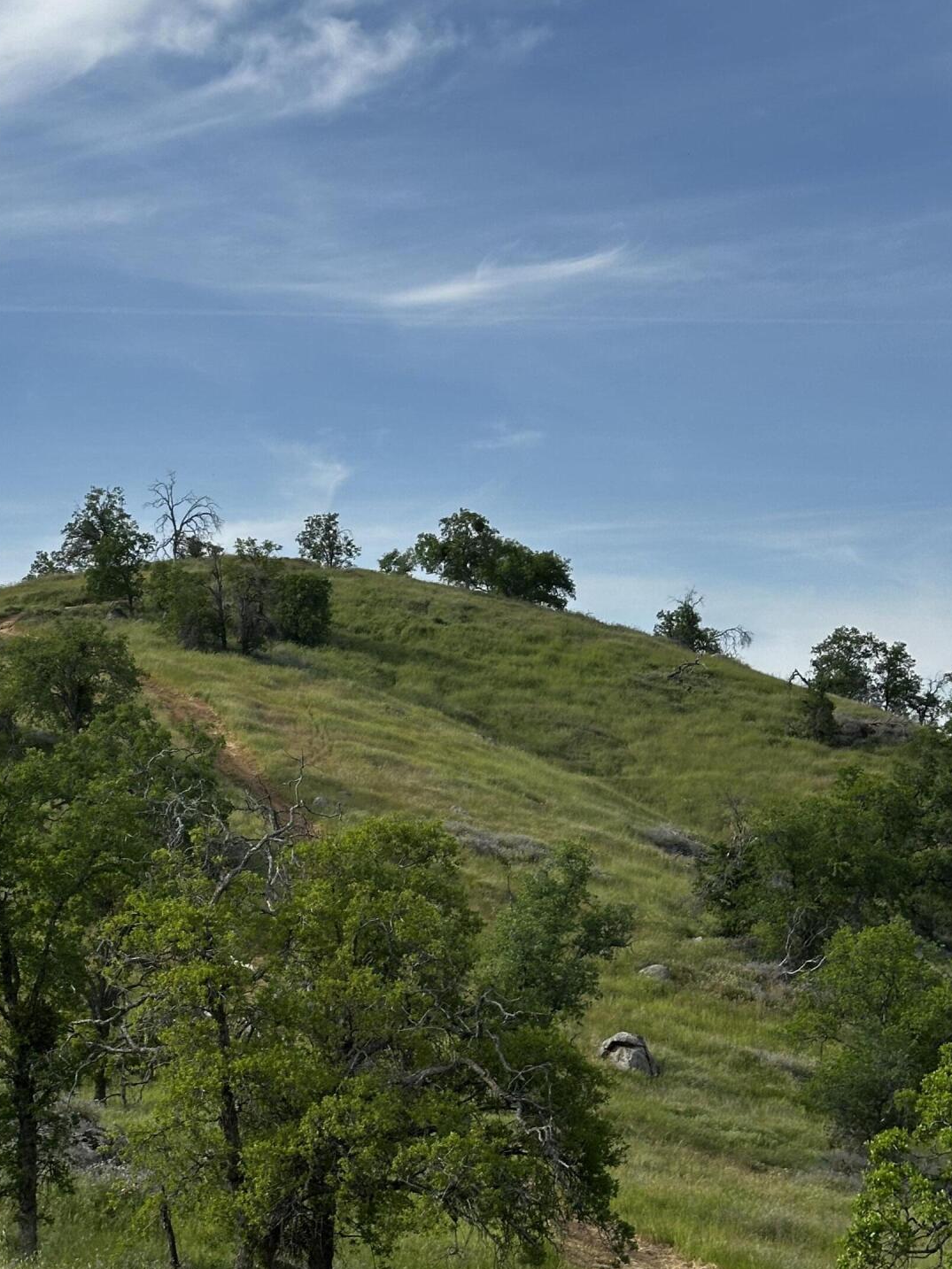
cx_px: 311
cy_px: 630
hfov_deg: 21.8
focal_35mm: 67
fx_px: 2456
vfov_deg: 29.0
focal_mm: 6.86
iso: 64
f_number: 1.78
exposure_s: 1/4016
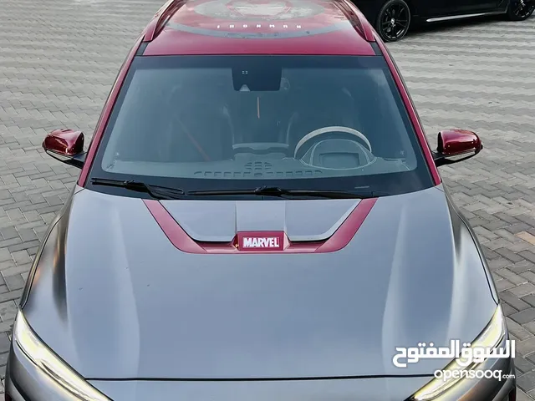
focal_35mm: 26
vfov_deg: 53.1
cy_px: 200
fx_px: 402
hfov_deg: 67.3
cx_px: 268
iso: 160
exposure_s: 1/59
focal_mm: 5.7
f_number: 1.5
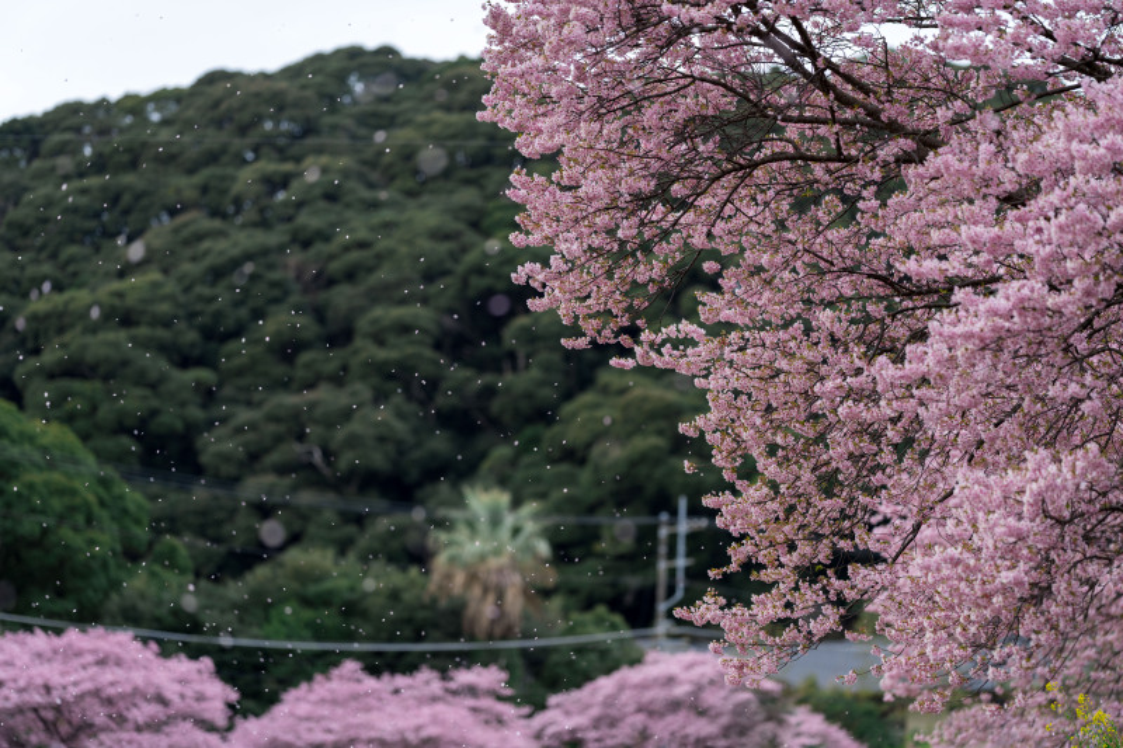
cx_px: 562
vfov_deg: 10.2
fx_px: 4210
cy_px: 374
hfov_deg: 15.2
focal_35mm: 135
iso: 100
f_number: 2
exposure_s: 1/640
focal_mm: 135
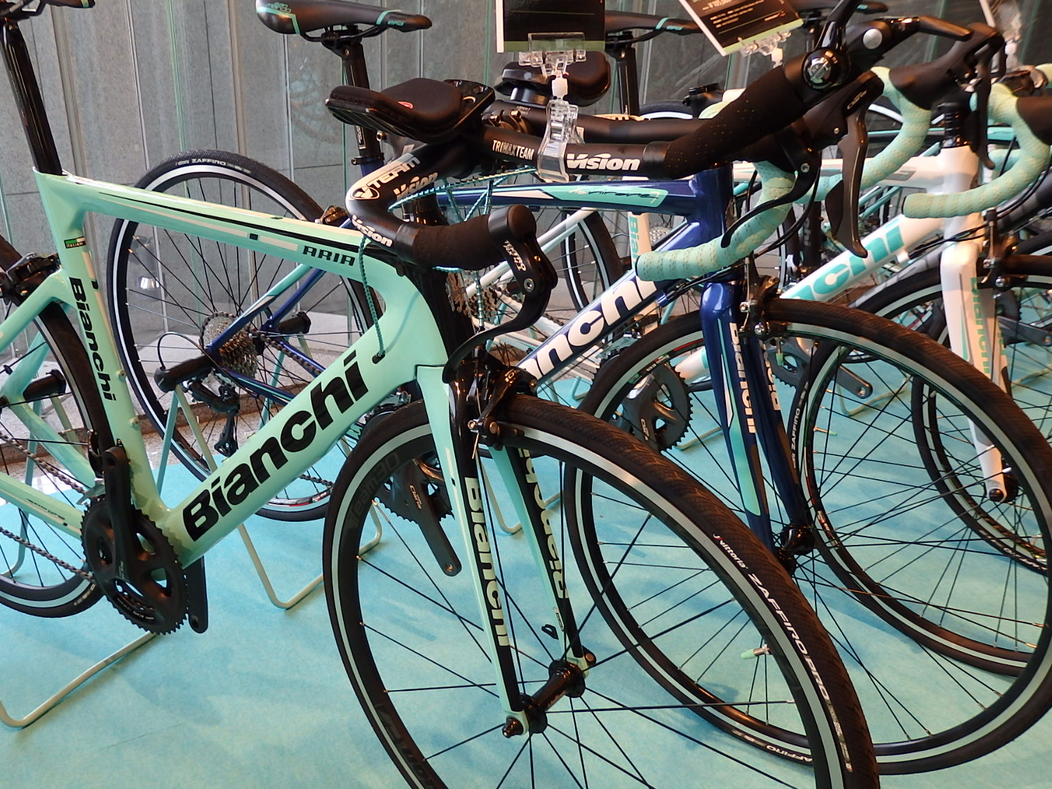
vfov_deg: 44.0
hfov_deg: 56.4
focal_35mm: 32
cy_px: 455
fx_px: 972
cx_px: 424
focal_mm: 4.5
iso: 125
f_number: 3
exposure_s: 1/50
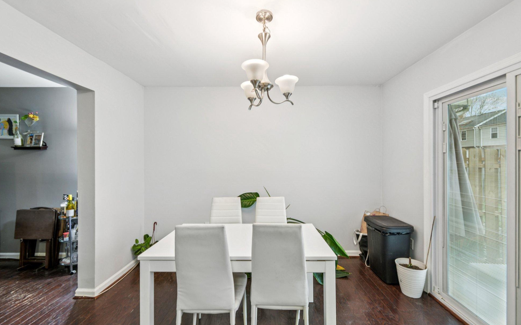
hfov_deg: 101.5
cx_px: 262
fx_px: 213
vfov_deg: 74.8
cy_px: 162
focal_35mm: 15
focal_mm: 14
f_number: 8
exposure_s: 1/15
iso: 320
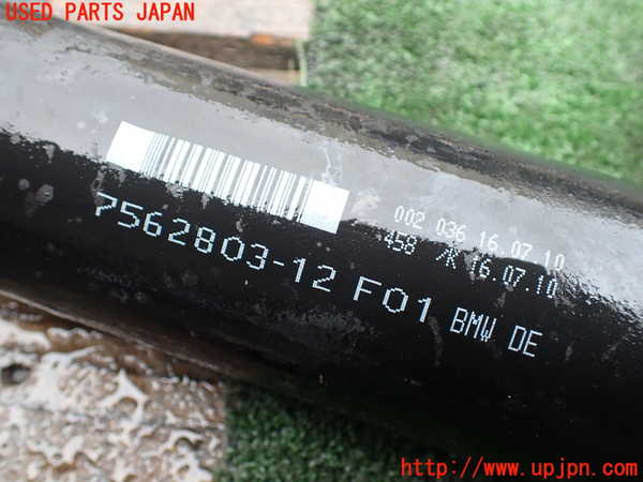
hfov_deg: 60.0
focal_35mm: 30
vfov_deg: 46.8
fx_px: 557
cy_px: 241
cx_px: 322
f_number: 2.3
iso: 200
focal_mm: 5.4
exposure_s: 1/125
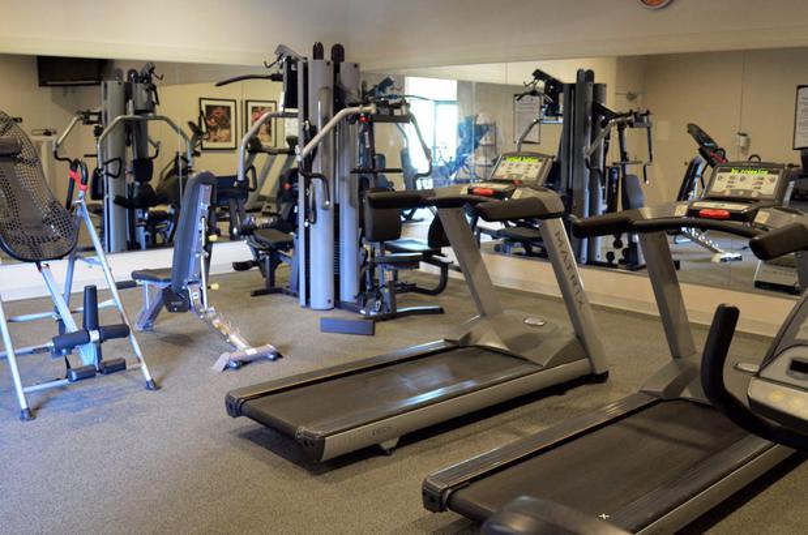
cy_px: 268
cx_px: 404
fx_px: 806
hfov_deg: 53.2
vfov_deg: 36.7
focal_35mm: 36
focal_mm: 24
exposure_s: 1/15
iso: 2000
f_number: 3.5
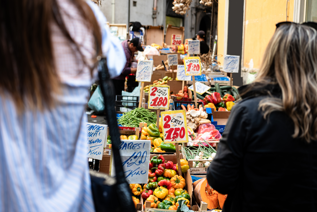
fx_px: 440
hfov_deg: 39.6
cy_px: 106
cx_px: 158
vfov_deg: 27.0
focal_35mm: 50
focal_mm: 50
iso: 400
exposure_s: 1/250
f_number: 4
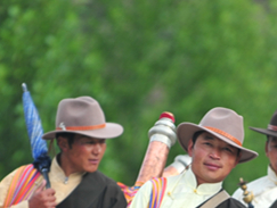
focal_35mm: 711
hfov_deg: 2.8
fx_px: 5698
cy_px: 239
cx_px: 218
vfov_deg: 2.1
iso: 200
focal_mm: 200
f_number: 2.8
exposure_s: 1/1000
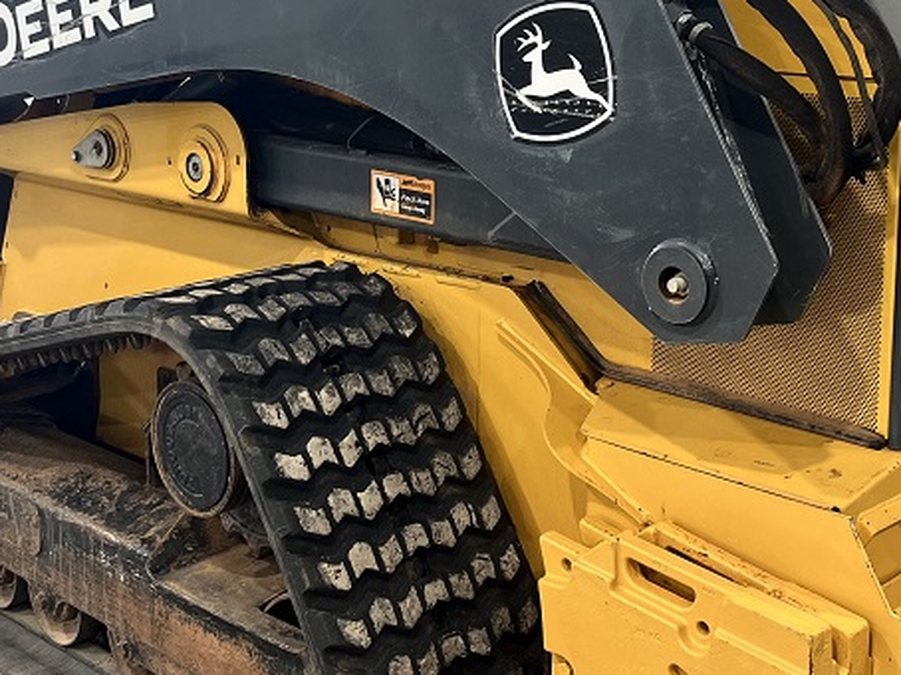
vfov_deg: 26.3
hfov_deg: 35.0
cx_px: 466
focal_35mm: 55
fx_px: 1431
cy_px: 189
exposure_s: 1/120
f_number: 1.6
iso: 125
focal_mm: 5.1
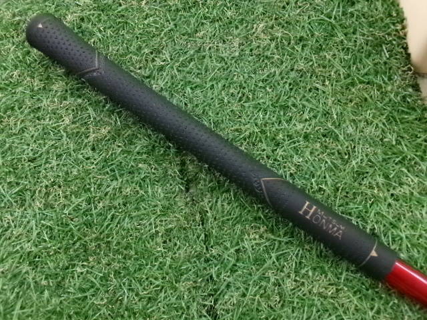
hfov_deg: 63.4
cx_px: 214
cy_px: 160
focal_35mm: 28
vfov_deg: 49.7
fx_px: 345
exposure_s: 1/34
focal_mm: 5.1
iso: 800
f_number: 3.9
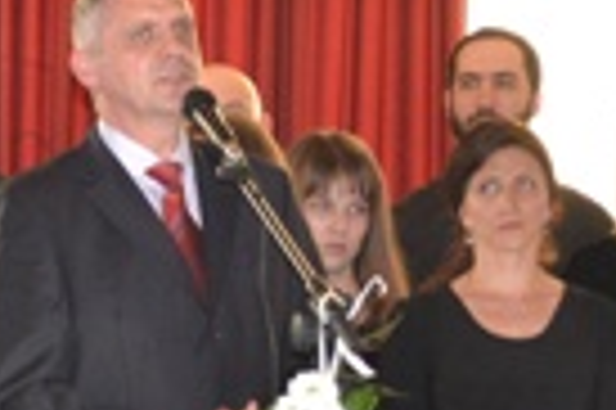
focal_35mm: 238
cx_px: -166
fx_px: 4068
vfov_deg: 5.8
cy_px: 291
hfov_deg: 8.5
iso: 1100
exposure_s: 1/60
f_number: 5
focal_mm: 34
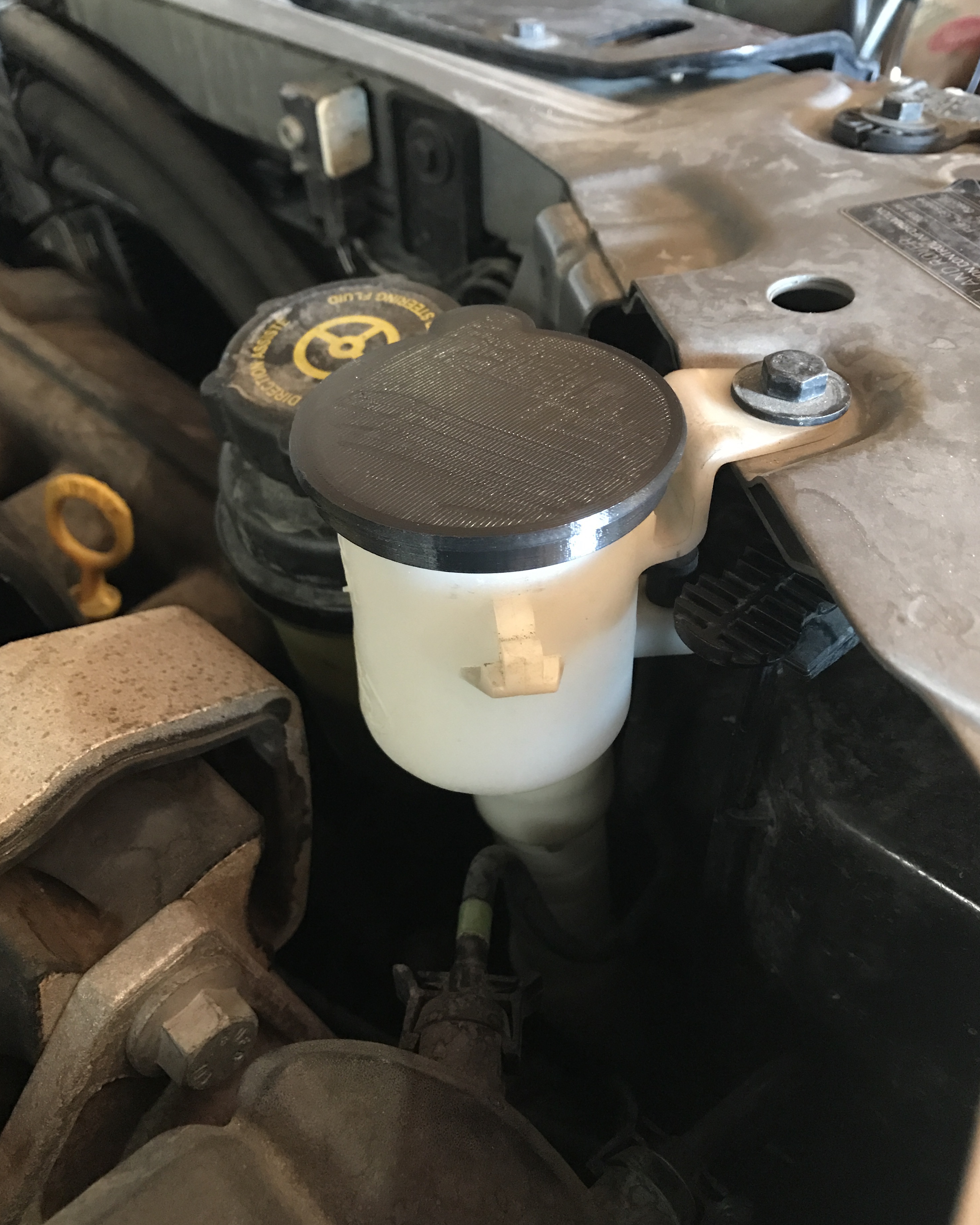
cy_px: 597
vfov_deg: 58.8
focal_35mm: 30
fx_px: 1088
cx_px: 486
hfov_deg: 48.5
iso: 100
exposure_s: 1/7
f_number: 1.8
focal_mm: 3.99
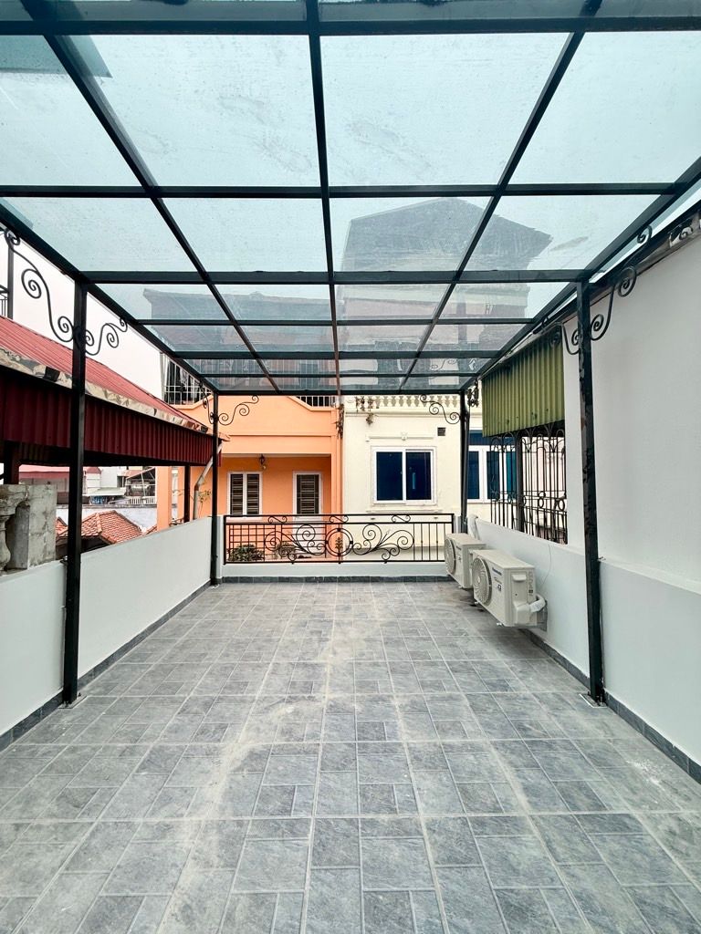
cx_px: 350
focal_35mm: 14
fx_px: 378
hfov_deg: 85.7
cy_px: 467
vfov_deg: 102.1
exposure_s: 1/304
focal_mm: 2.22
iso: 64
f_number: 2.2
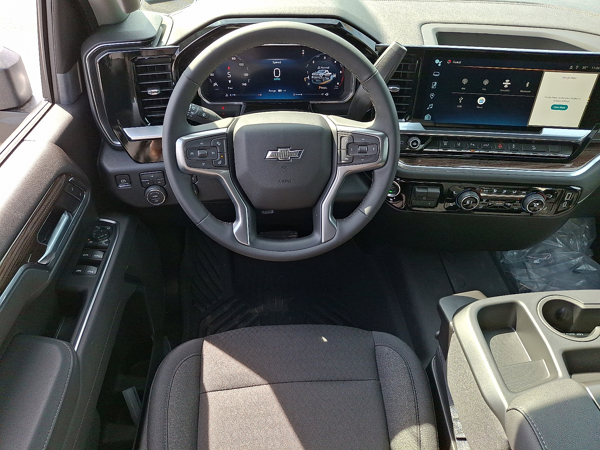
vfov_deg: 54.9
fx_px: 433
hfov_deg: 69.4
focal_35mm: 25
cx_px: 300
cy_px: 225
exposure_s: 1/233
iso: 30
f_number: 1.8
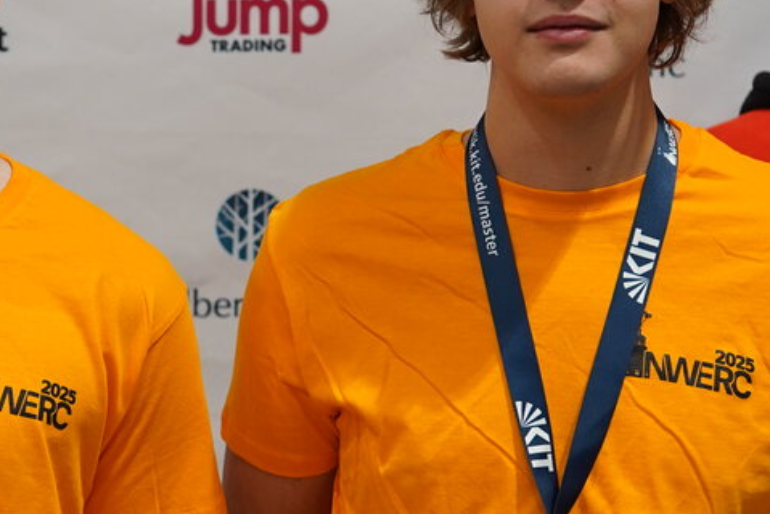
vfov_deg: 8.1
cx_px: 88
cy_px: 471
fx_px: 3617
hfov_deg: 12.1
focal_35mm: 169
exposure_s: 1/60
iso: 640
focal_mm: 50
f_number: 2.8
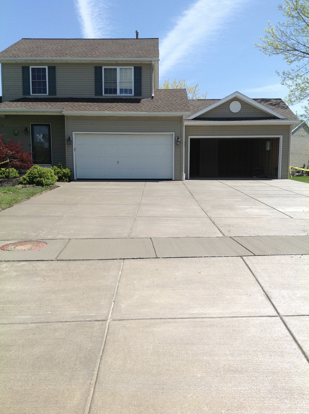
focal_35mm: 35
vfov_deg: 52.7
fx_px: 418
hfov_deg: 40.6
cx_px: 154
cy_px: 207
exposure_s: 1/1890
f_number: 2.4
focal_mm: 4.28
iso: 50
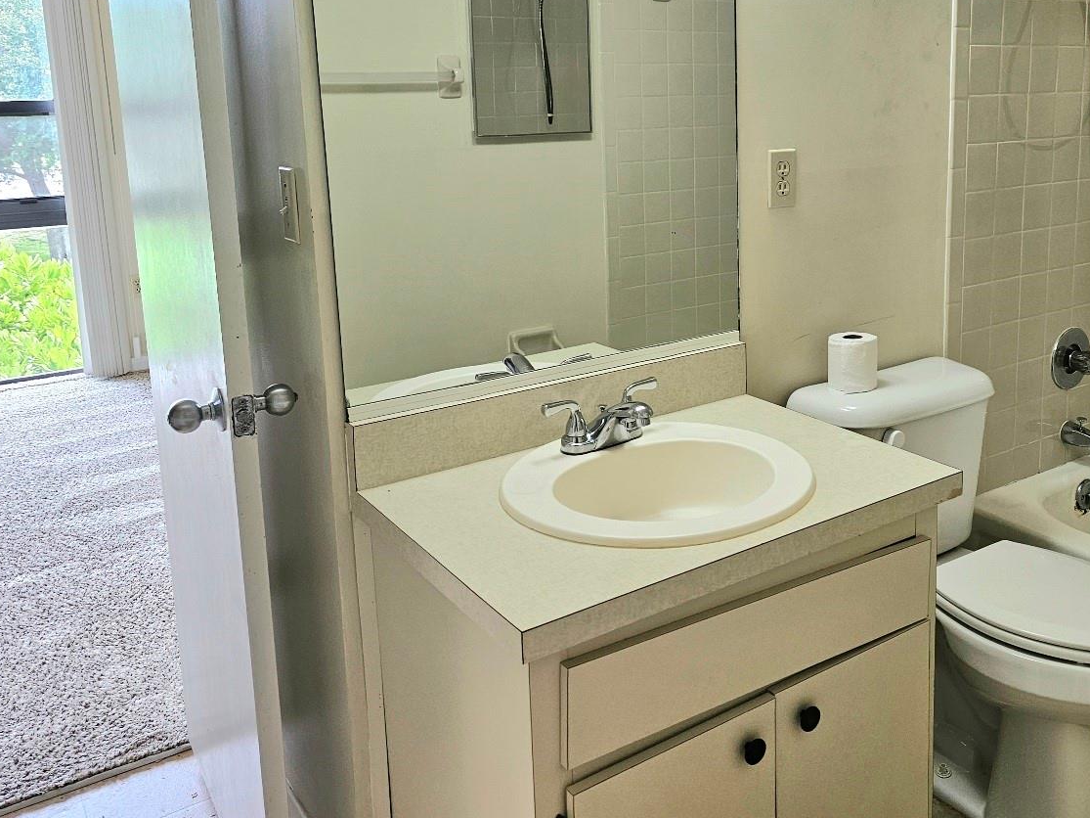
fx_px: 1039
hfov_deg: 54.5
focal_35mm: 33
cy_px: 278
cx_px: 708
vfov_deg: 42.4
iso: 160
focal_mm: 6.3
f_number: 1.7
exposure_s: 1/120
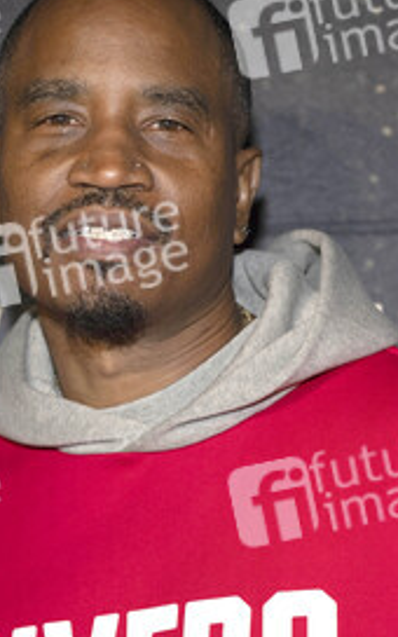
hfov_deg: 7.3
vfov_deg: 11.6
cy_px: 375
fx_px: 3124
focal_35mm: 180
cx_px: 136
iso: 800
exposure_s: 1/200
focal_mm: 120
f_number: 5.6
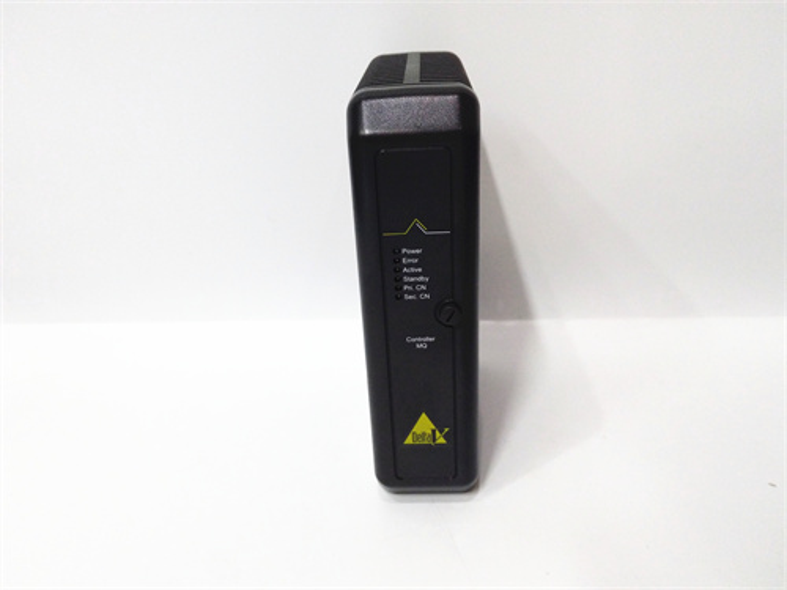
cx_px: 394
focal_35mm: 27
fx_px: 614
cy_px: 295
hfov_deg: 65.3
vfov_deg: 51.4
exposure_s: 1/33
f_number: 2
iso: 396
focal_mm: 3.79
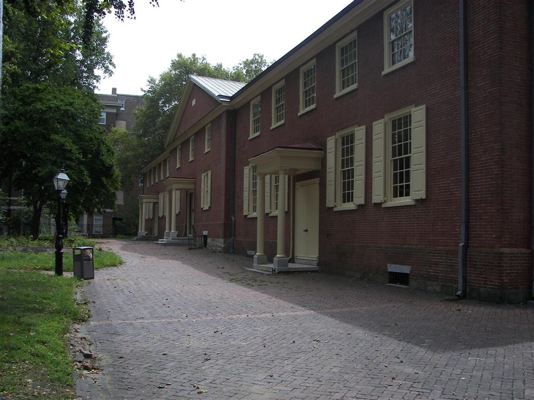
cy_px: 200
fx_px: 555
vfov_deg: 39.7
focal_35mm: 36
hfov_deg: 51.4
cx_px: 267
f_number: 2.8
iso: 64
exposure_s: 1/640
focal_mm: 6
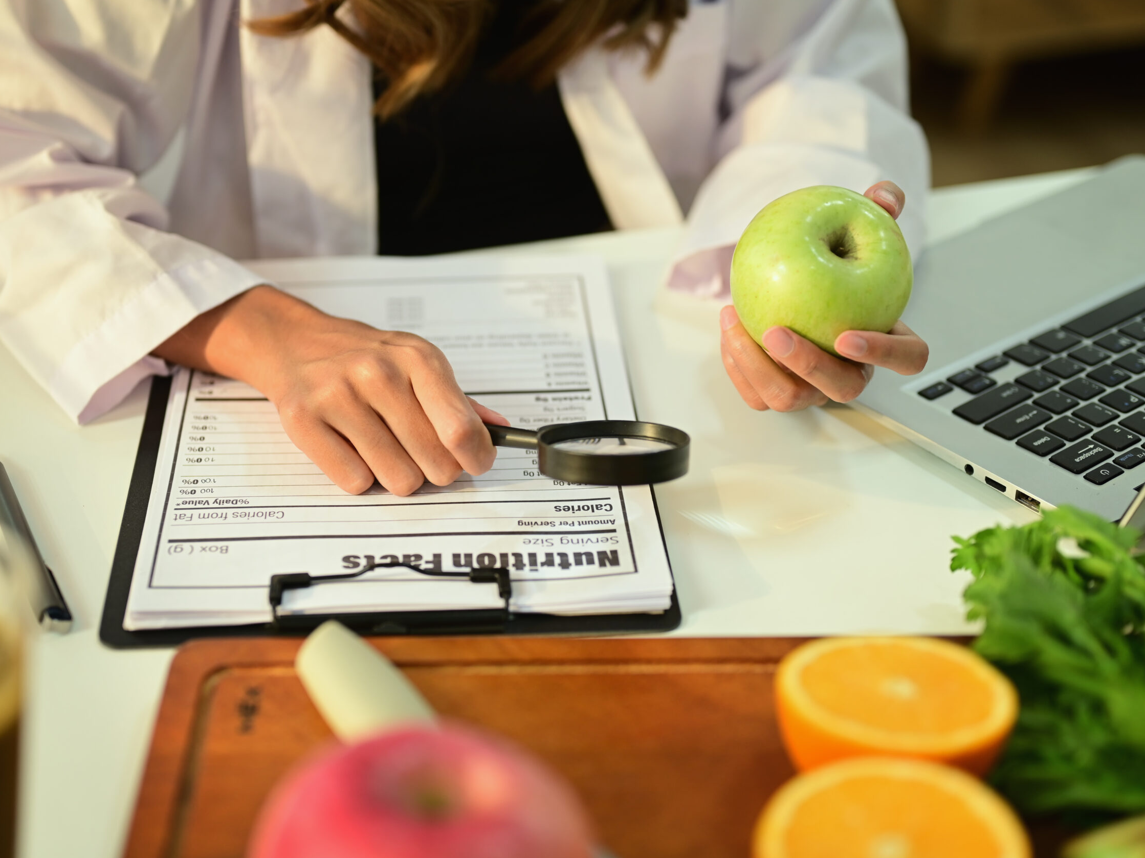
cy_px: 430
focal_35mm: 55
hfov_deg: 34.9
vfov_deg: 26.6
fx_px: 1819
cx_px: 508
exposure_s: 1/125
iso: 400
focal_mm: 50
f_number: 2.2
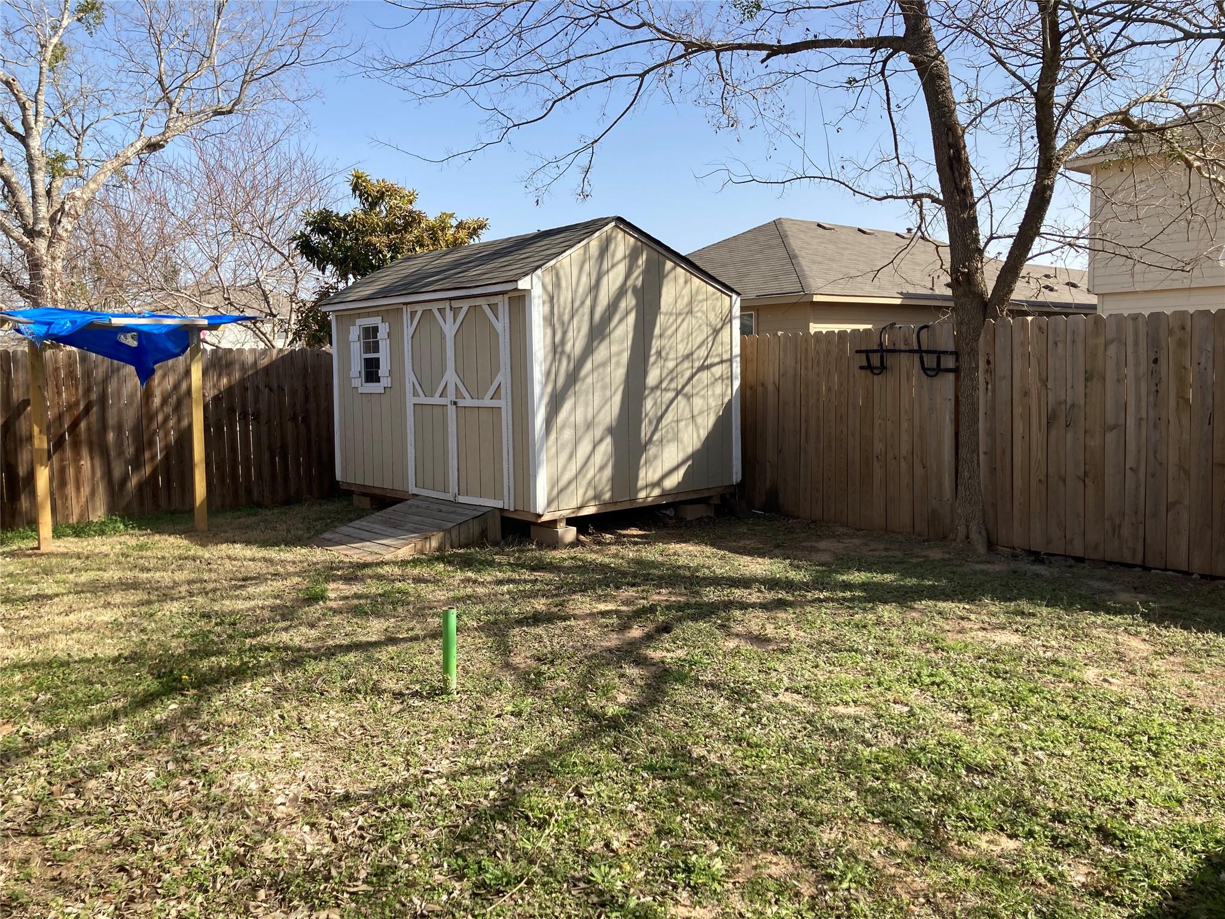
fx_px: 991
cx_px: 612
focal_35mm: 28
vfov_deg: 49.7
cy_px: 460
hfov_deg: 63.4
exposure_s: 1/1230
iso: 20
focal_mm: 3.99
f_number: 1.8
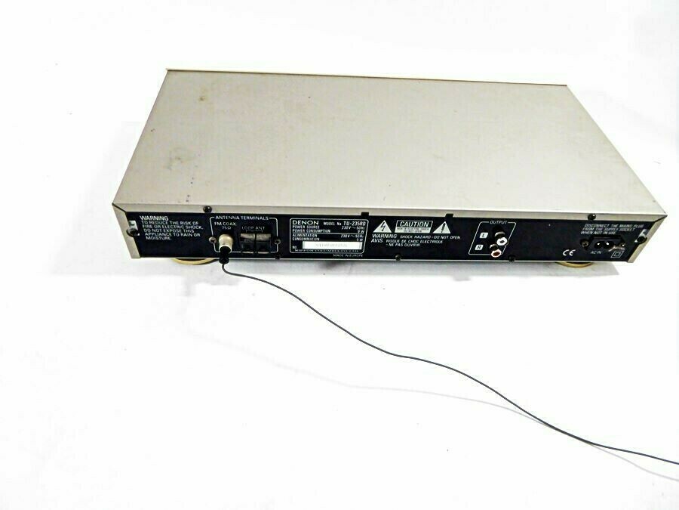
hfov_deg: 71.6
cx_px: 340
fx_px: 471
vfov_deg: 56.8
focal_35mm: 24
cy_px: 255
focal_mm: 4.3
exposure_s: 1/50
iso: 400
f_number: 3.3
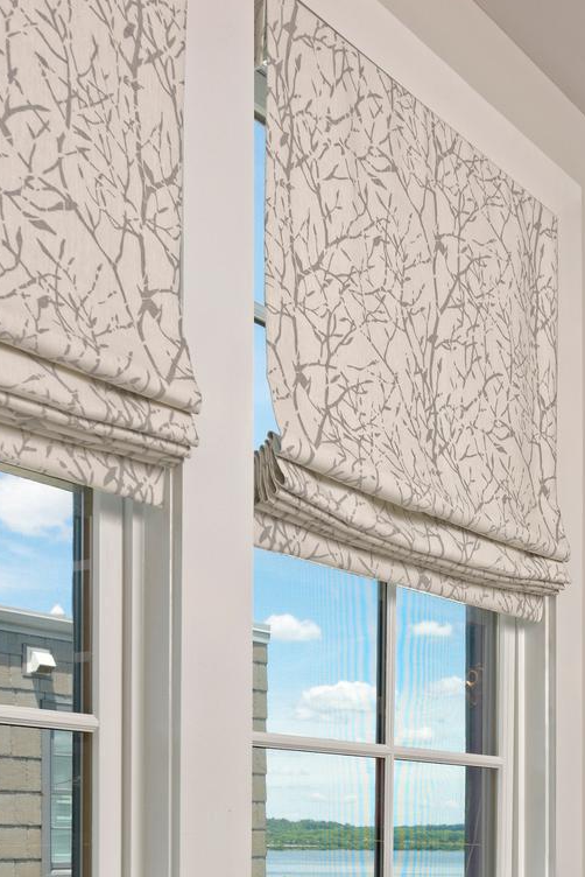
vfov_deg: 36.8
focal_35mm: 49
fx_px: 1193
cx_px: 488
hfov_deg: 26.9
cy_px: 849
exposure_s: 1/160
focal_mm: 24
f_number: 6.3
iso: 320
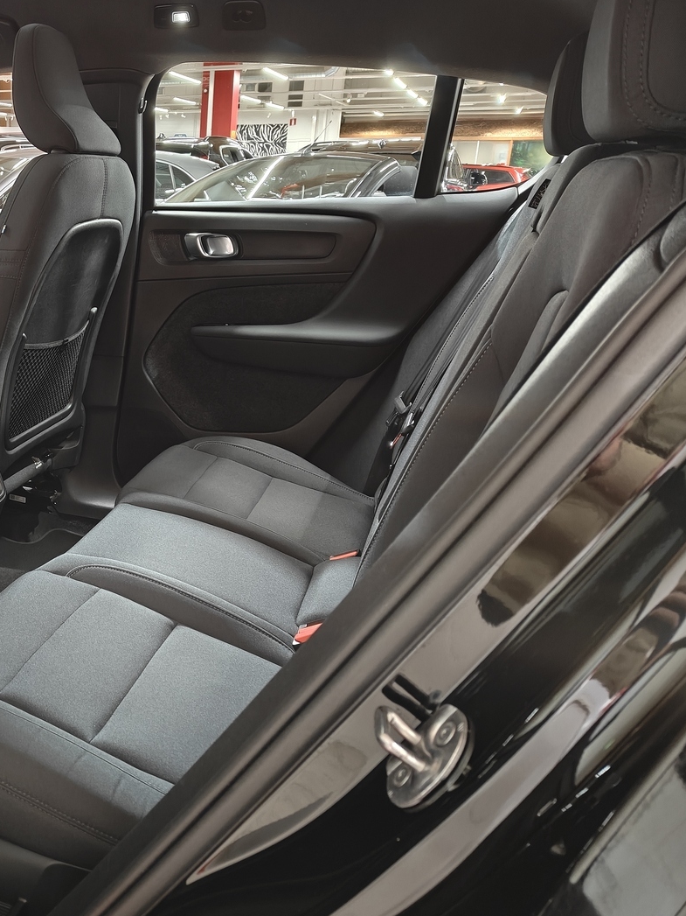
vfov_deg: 55.4
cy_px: 464
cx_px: 59
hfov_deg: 39.6
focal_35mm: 33
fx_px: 872
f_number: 1.8
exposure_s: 1/20
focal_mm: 5.59
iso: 1250
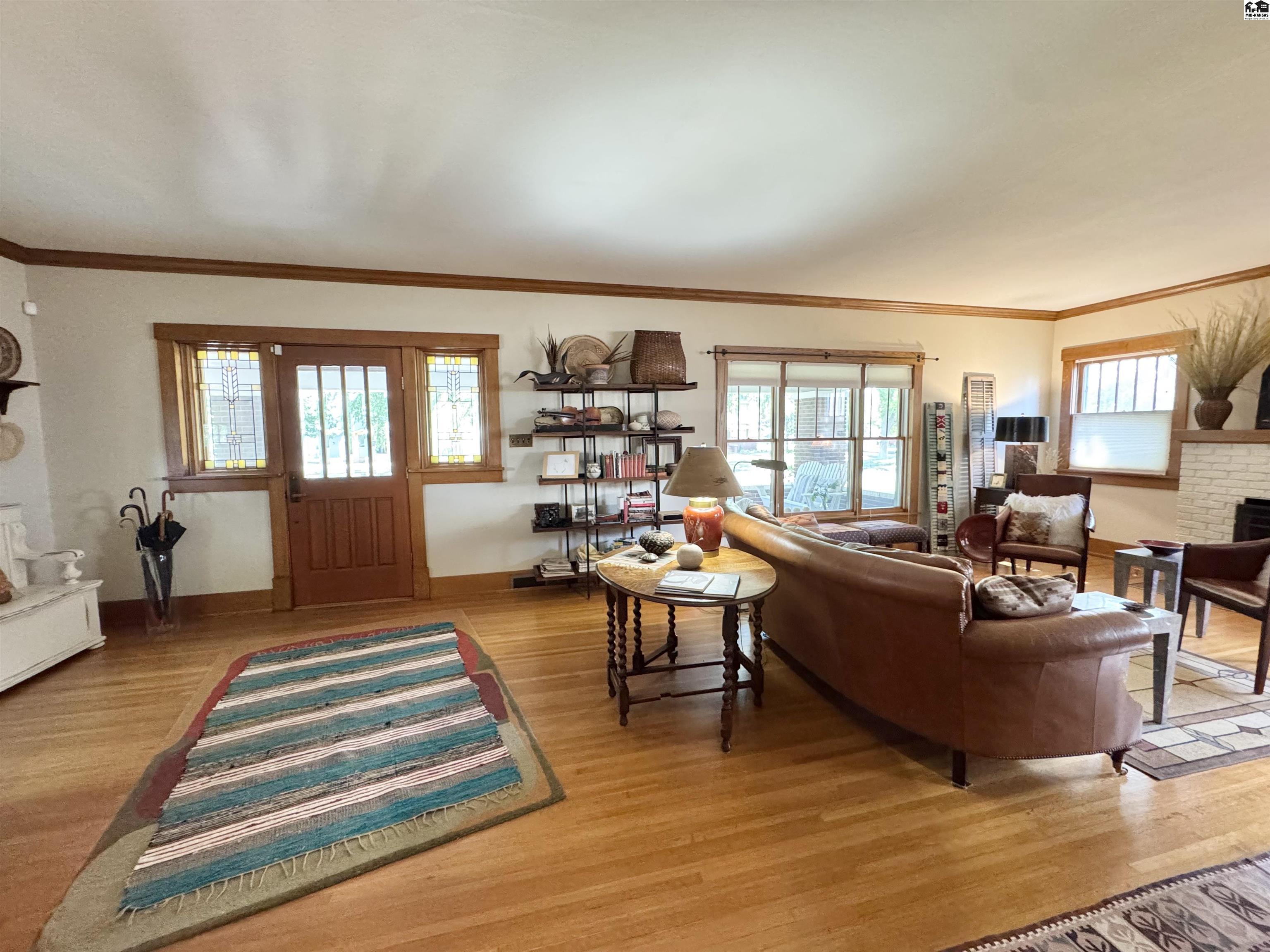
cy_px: 476
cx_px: 635
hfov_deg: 102.1
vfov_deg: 85.7
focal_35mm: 14
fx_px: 514
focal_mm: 2.22
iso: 640
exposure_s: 1/60
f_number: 2.2
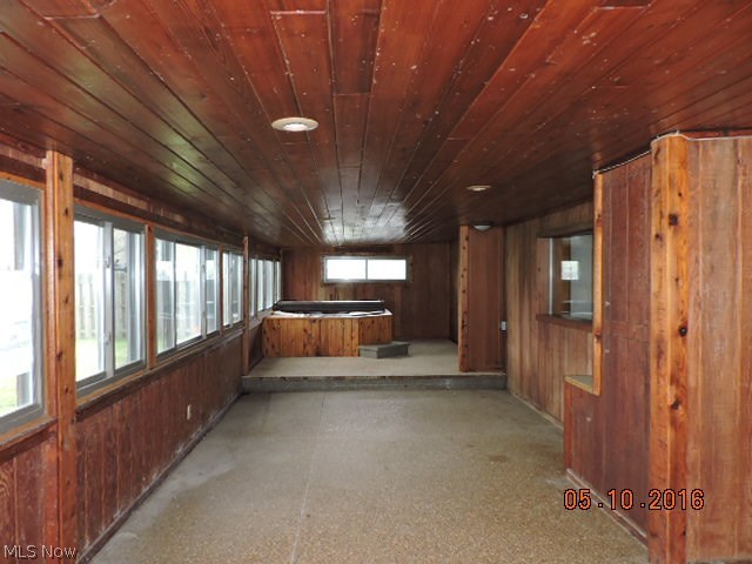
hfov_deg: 71.6
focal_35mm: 24
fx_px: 521
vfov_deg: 56.8
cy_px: 282
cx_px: 376
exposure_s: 1/30
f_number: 3
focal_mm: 4.3
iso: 280
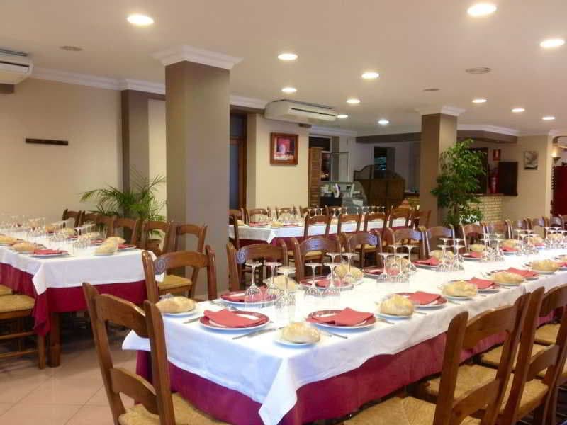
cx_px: 284
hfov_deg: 52.6
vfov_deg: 40.7
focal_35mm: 35
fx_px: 573
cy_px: 212
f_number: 2.4
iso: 64
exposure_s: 1/20
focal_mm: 4.28
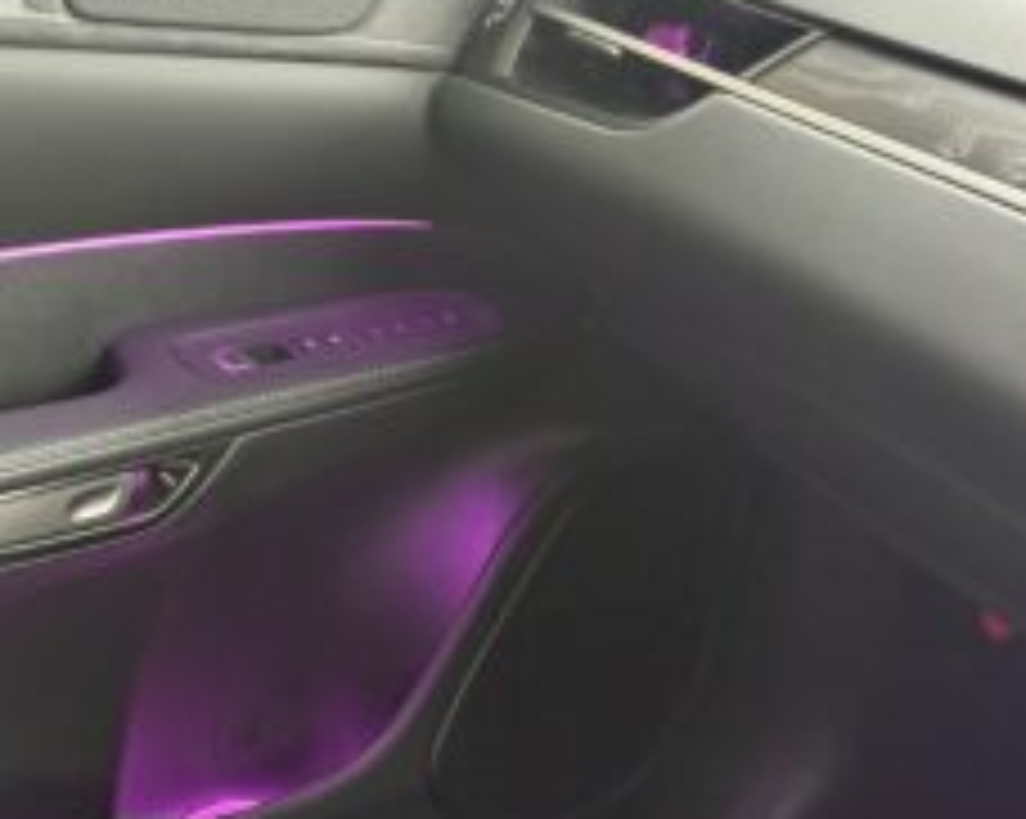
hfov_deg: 24.8
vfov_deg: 19.9
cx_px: 484
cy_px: 349
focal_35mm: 77
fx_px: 2336
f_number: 1.78
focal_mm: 6.76
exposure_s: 1/30
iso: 500
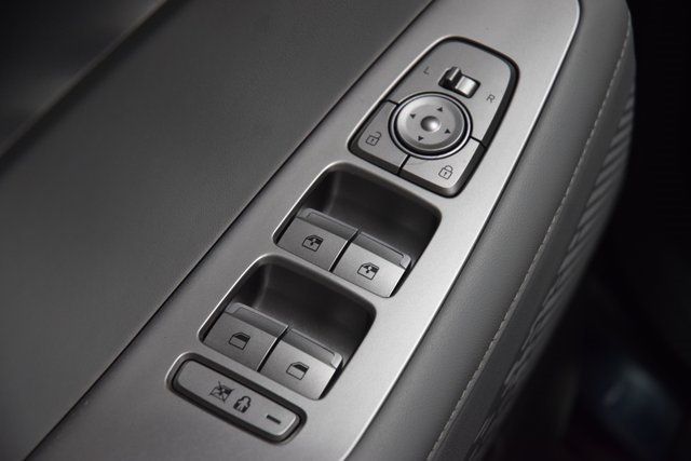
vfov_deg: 13.0
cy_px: 230
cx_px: 346
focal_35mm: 105
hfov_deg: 19.5
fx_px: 2016
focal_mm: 70
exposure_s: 1/125
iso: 1100
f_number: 4.5
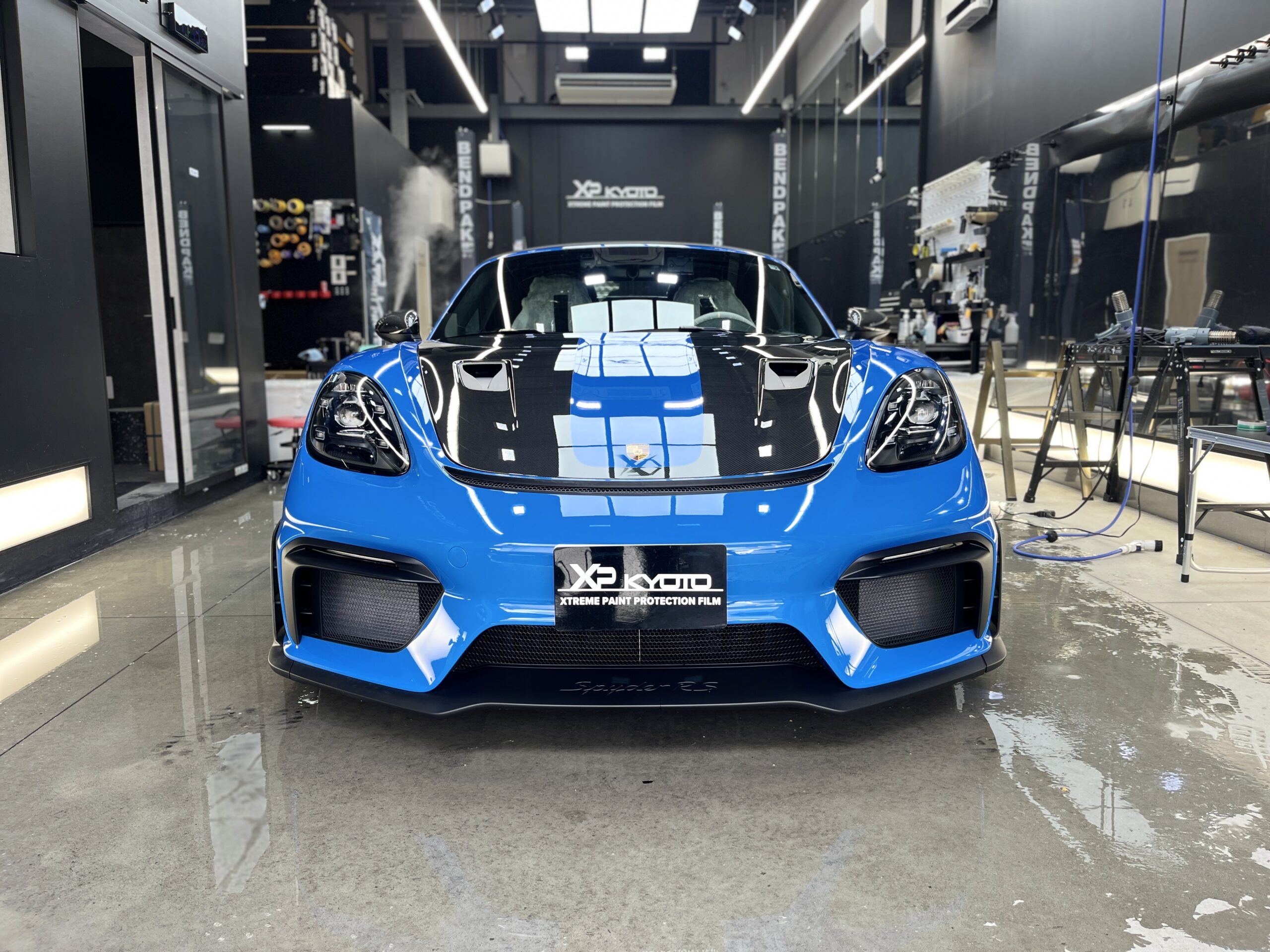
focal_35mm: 26
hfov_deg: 67.3
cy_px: 476
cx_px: 635
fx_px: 954
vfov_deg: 53.1
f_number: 1.6
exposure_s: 1/120
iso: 50
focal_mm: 5.1
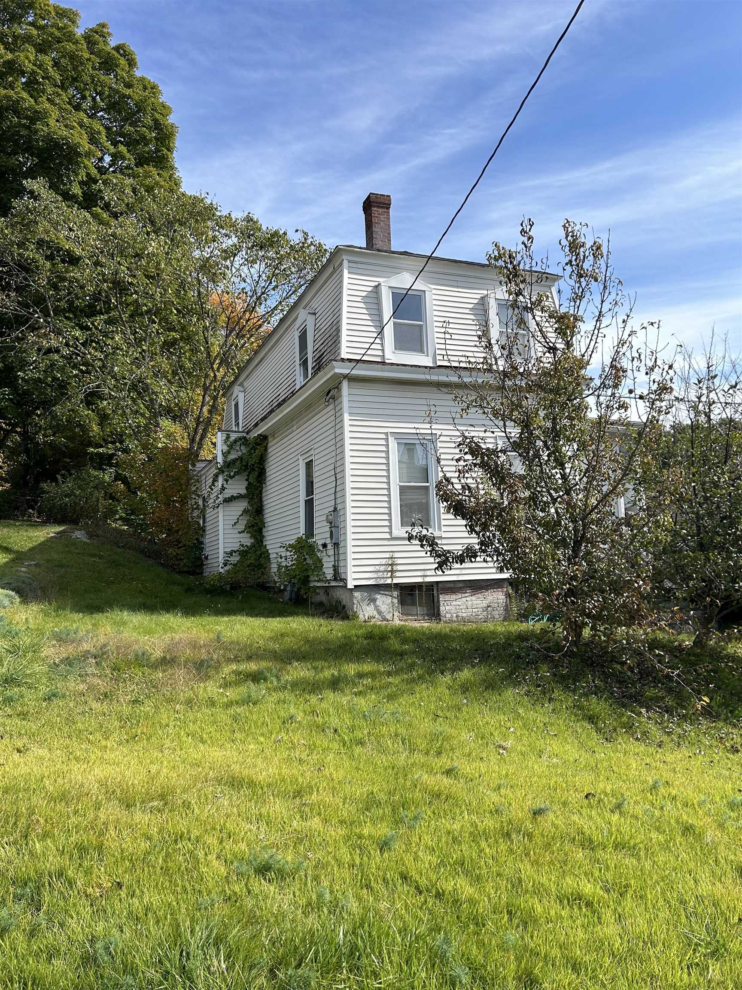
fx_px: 743
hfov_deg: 53.1
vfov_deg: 67.3
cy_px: 495
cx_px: 371
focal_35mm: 26
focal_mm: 5.7
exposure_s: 1/3077
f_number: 1.5
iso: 50
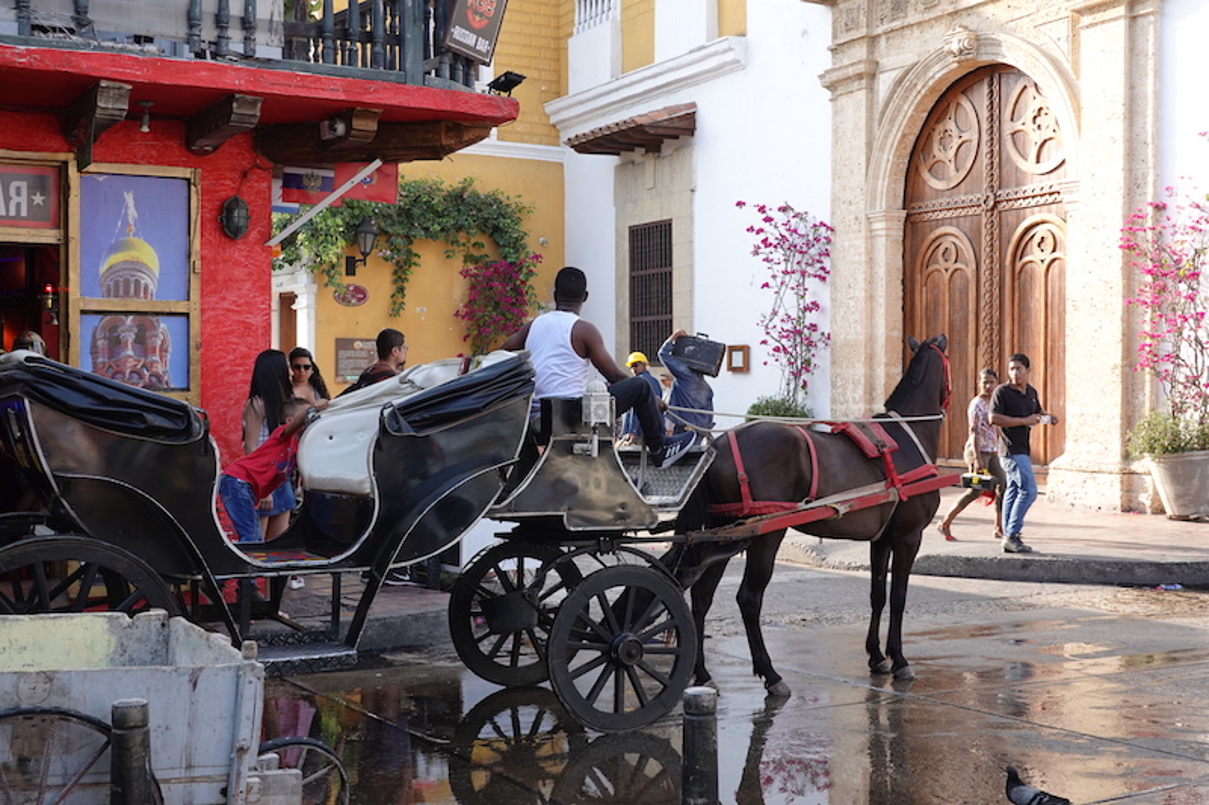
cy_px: 402
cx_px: 604
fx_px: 1578
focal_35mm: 47
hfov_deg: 41.9
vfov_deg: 28.6
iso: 125
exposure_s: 1/160
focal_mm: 17.53
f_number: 4
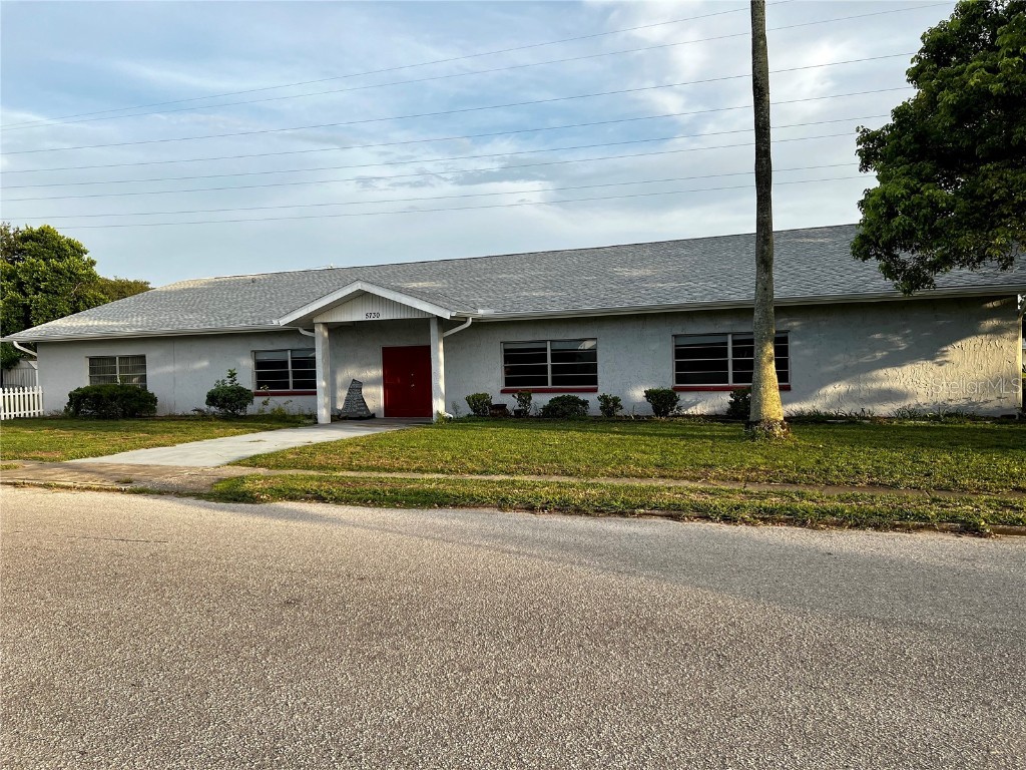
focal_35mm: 26
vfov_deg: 53.1
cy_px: 385
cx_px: 513
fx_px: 771
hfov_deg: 67.3
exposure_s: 1/1575
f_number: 1.5
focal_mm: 5.7
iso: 50
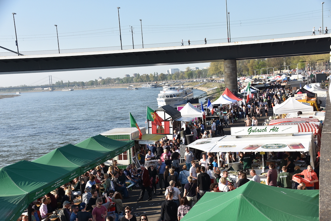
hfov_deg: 35.0
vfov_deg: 23.8
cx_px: 166
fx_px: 524
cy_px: 110
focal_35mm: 57
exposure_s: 1/500
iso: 280
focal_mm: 38
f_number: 8
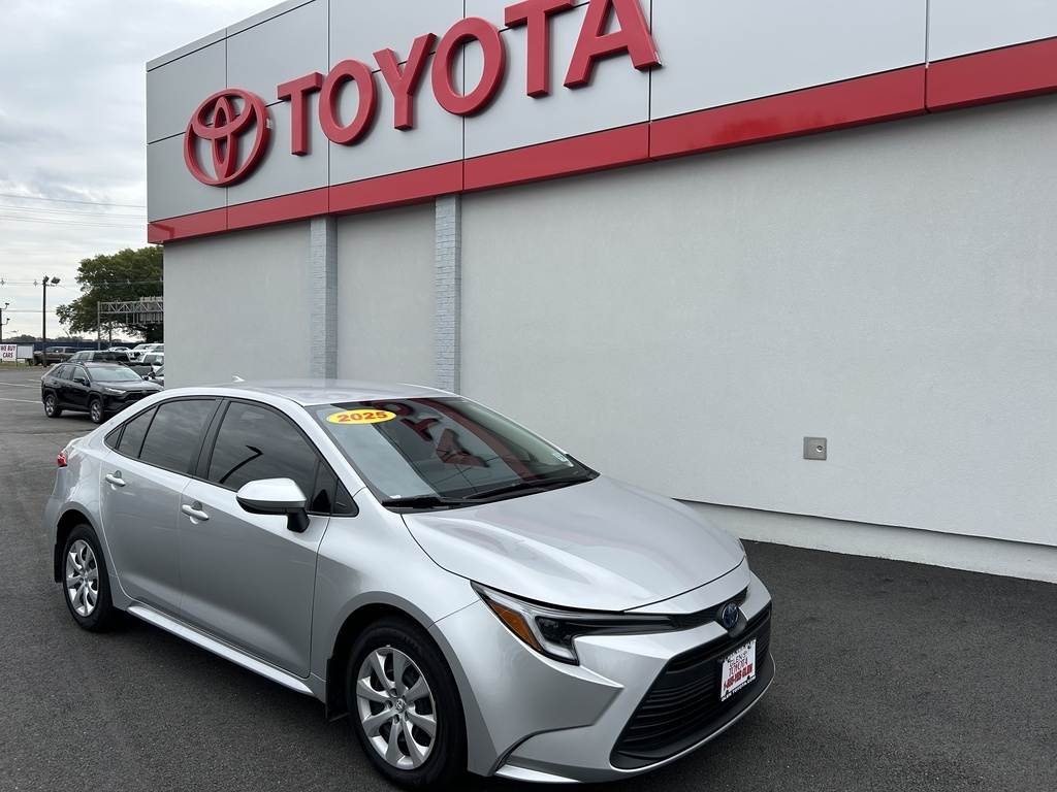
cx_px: 528
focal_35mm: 26
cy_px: 396
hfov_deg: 67.3
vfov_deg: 53.1
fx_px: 794
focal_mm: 5.7
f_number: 1.5
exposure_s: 1/1511
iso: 50
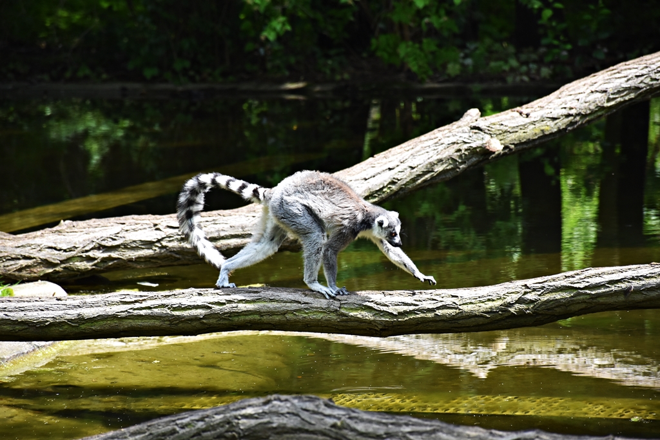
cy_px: 220
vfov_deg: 6.5
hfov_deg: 9.8
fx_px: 3850
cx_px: 330
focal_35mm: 210
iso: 800
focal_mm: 140
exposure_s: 1/640
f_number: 5.6
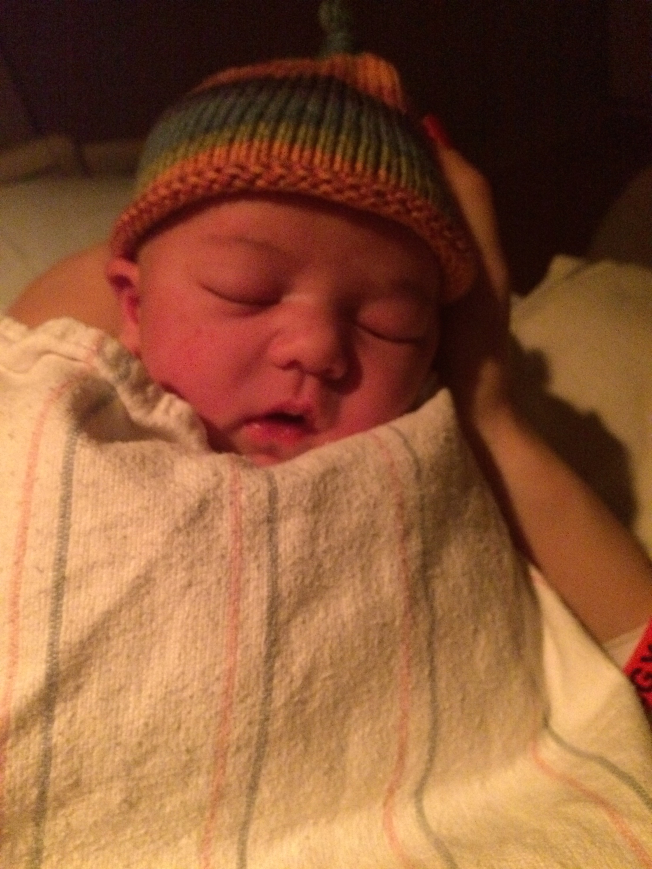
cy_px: 434
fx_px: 728
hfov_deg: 48.2
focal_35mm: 29
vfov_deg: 61.7
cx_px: 326
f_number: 2.2
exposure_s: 1/15
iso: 1000
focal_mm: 4.15
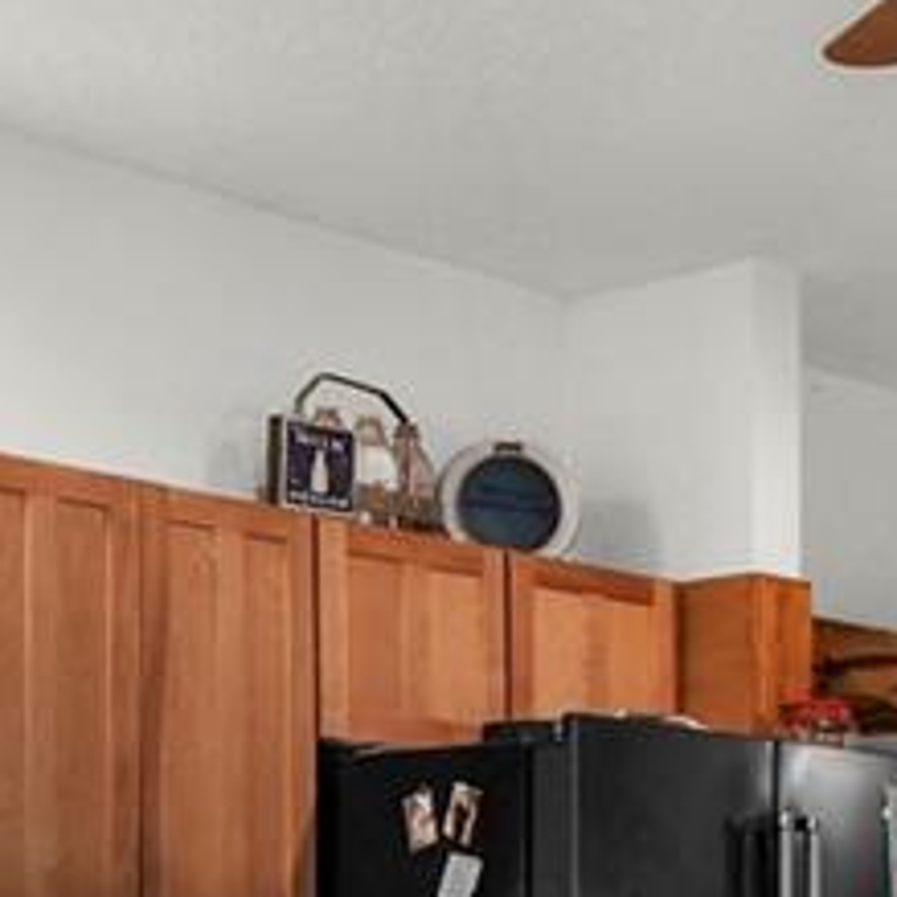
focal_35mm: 93
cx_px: 1040
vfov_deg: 17.9
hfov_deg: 17.9
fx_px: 2726
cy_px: 1024
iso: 100
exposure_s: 1/2
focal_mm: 10
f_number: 7.1
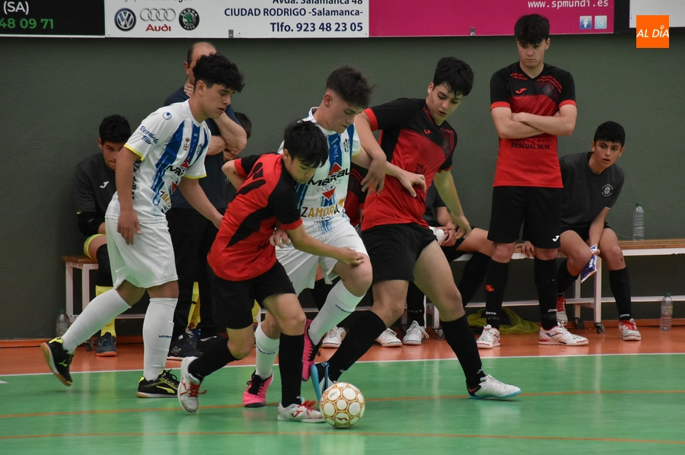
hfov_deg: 9.8
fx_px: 3991
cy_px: 228
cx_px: 342
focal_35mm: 210
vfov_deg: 6.5
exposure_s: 1/500
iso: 3200
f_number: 5.6
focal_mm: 140
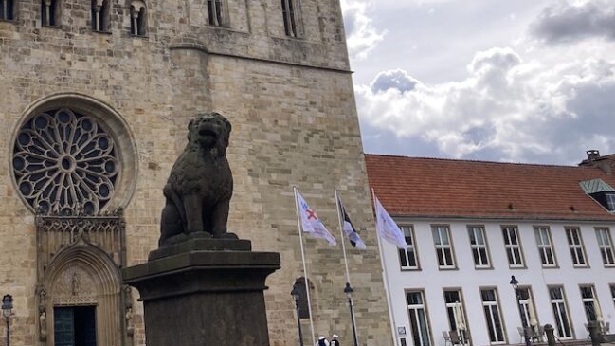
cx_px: 146
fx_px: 897
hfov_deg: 36.9
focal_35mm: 55
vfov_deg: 21.1
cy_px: 1
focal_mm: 3.99
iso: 20
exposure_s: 1/1033
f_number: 1.8
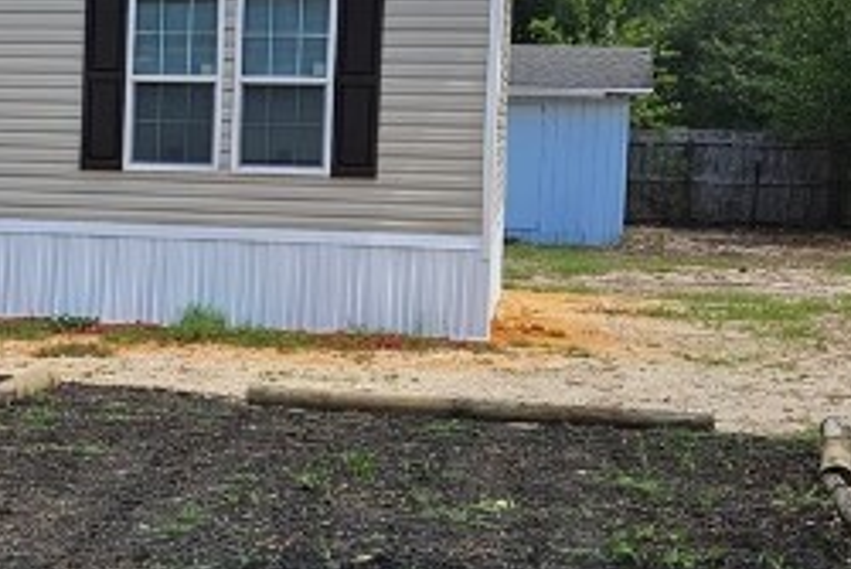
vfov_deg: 14.0
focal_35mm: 98
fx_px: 2318
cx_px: -197
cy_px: 266
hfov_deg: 19.5
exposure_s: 1/1814
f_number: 1.8
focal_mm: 5.4
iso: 25
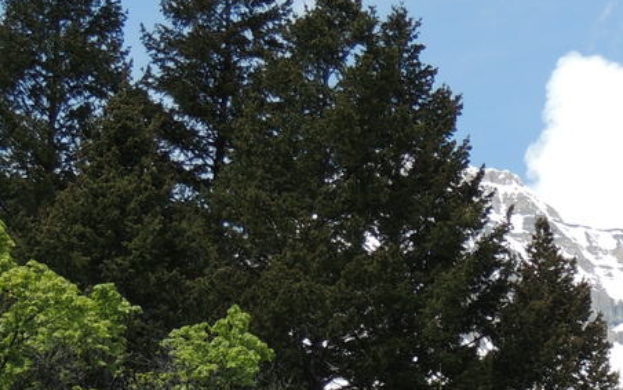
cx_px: 728
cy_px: 492
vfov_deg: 7.9
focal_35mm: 165
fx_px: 2803
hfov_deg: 12.4
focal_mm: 9.8
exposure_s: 1/800
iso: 100
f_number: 3.7
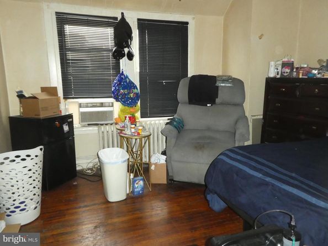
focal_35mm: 26
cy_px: 123
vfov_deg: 53.0
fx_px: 246
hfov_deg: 67.3
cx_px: 164
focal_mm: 4.7
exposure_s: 1/60
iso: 800
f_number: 3.4
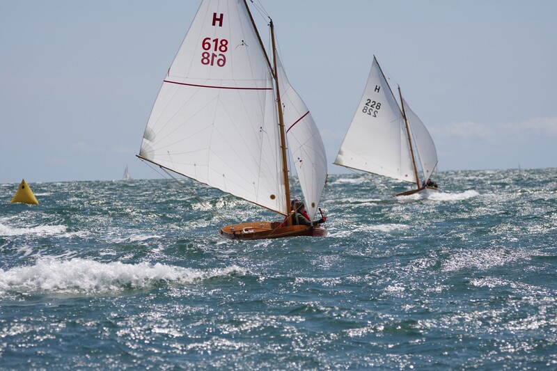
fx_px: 4176
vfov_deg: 5.1
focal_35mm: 270
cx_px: 278
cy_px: 186
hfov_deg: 7.6
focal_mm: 180
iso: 100
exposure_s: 1/1250
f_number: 5.6
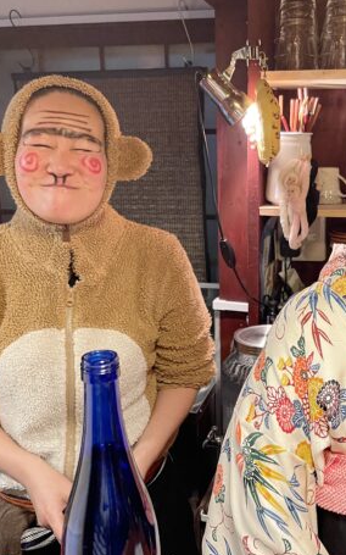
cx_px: 251
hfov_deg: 34.7
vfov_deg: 54.0
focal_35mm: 36
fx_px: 544
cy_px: 278
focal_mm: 5.1
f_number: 1.6
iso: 500
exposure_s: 1/50
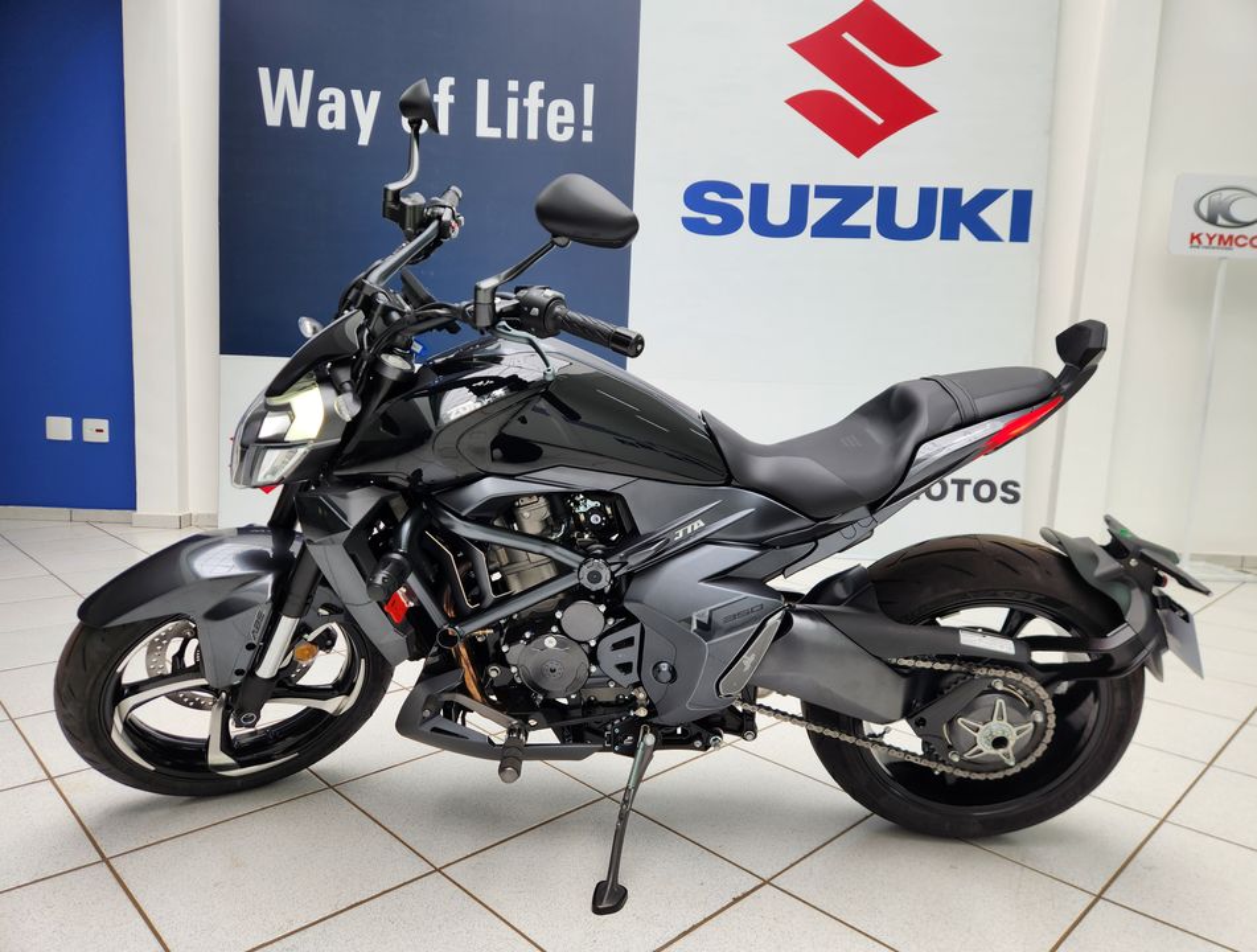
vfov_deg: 59.2
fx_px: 838
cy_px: 476
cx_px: 628
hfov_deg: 73.7
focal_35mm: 23
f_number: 1.8
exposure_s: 1/180
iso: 32
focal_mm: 5.4
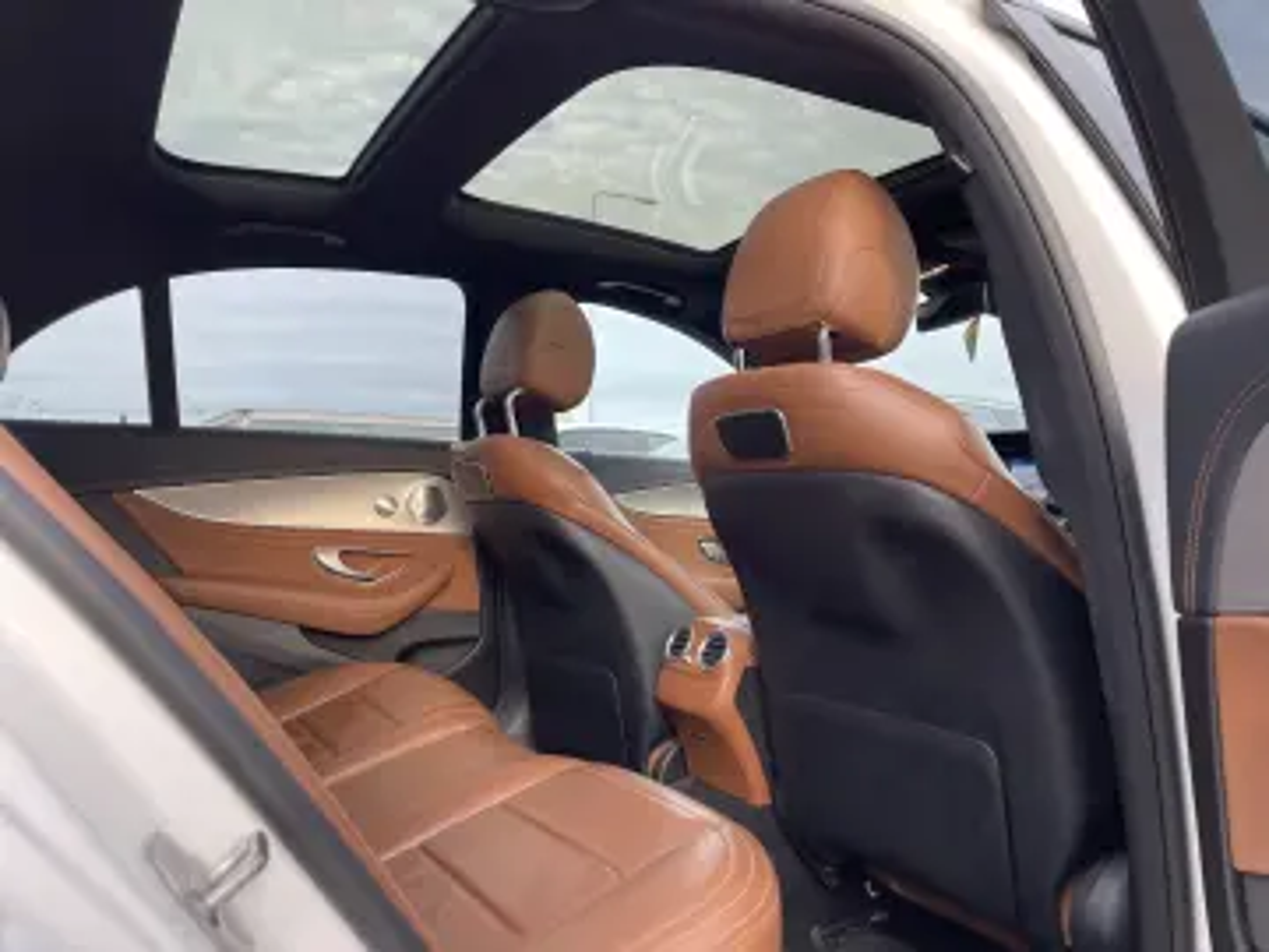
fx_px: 916
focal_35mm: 25
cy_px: 476
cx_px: 634
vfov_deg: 54.9
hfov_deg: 69.4
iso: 32
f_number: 1.6
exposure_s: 1/173
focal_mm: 5.1
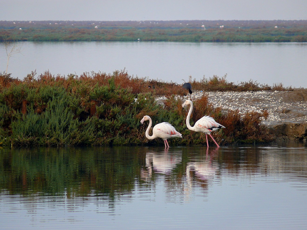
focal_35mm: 421
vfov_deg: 3.5
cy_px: 115
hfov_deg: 4.7
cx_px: 153
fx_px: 3734
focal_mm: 88.8
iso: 100
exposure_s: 1/125
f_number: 3.7
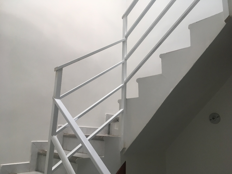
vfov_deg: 48.2
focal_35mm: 29
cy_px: 87
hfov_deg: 61.6
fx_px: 194
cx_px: 116
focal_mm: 4.15
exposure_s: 1/40
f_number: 2.2
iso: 25
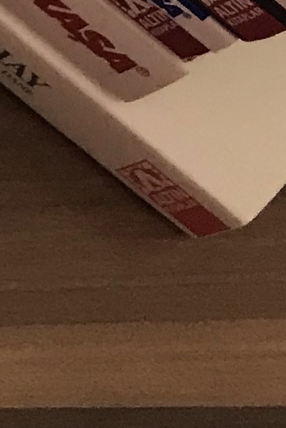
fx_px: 2169
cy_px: 173
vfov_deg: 11.3
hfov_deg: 6.2
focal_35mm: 182
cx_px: -886
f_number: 1.8
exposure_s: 1/20
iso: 32
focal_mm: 3.99
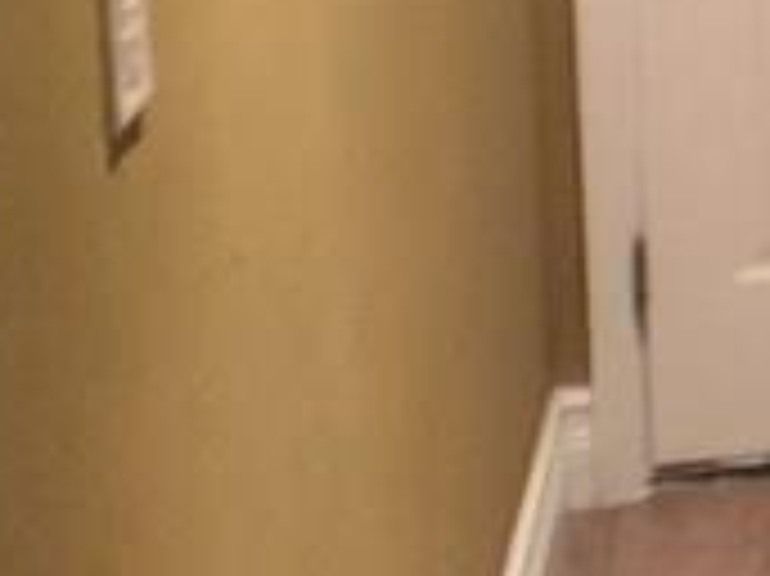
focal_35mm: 174
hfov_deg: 10.3
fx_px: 3868
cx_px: 1671
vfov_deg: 8.3
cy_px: -392
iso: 80
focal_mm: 4.15
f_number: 2.2
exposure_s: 1/4
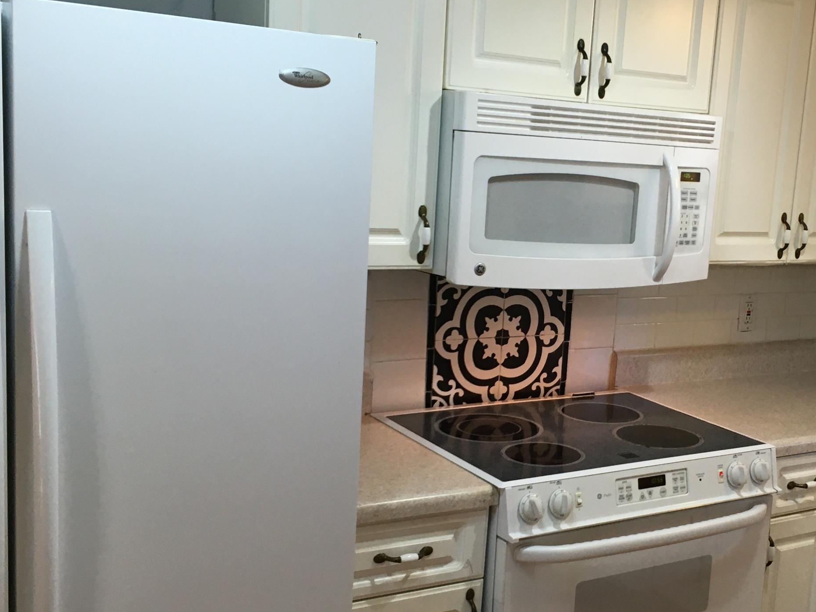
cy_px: 331
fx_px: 1108
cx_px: 600
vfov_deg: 30.9
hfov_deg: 39.5
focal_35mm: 47
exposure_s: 1/30
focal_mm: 4.15
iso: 40
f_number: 2.2
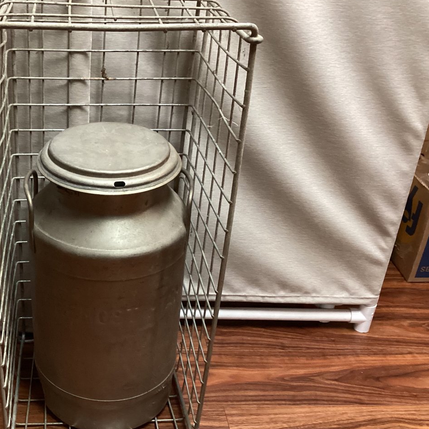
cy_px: 238
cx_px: 95
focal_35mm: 44
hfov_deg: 37.2
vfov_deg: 38.3
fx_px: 617
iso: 320
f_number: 2.4
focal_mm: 3.3
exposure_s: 1/30
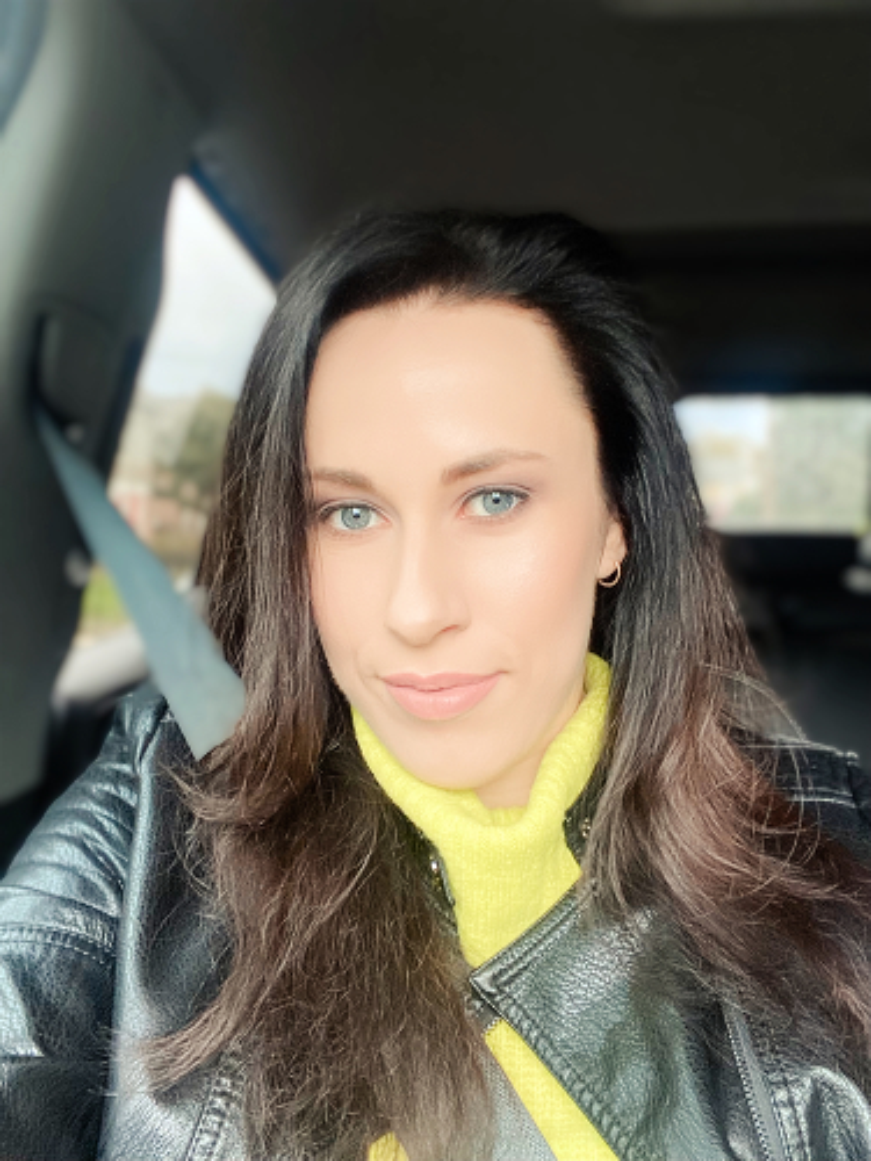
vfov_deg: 60.0
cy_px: 580
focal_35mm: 30
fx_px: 1006
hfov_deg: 46.8
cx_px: 436
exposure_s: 1/72
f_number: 2.2
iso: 100
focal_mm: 2.71
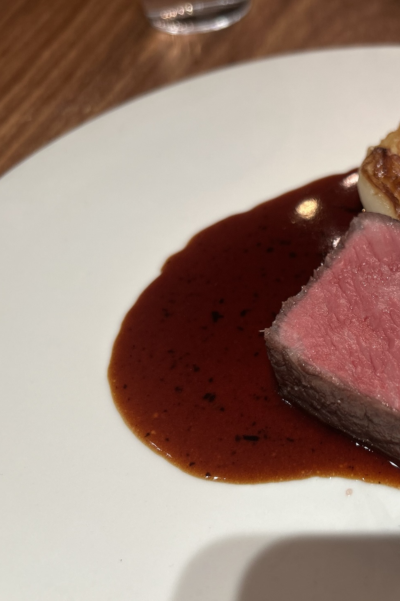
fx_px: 617
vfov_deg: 51.9
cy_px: 307
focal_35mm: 37
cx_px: 354
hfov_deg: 34.1
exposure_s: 1/50
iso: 80
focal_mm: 5.7
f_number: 1.5
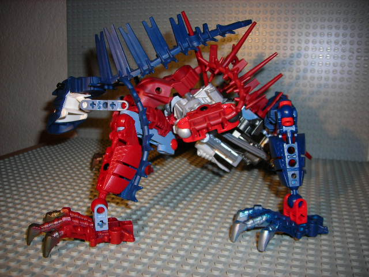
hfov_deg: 49.0
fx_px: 405
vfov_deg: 37.7
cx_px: 184
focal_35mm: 38
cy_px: 138
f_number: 3.2
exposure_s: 1/60.1
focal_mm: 6.3
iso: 50
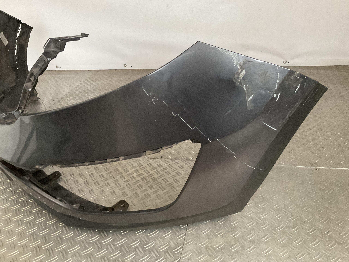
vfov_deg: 48.2
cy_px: 131
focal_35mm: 29
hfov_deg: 61.7
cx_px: 174
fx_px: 292
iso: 250
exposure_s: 1/60
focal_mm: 3
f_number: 1.8
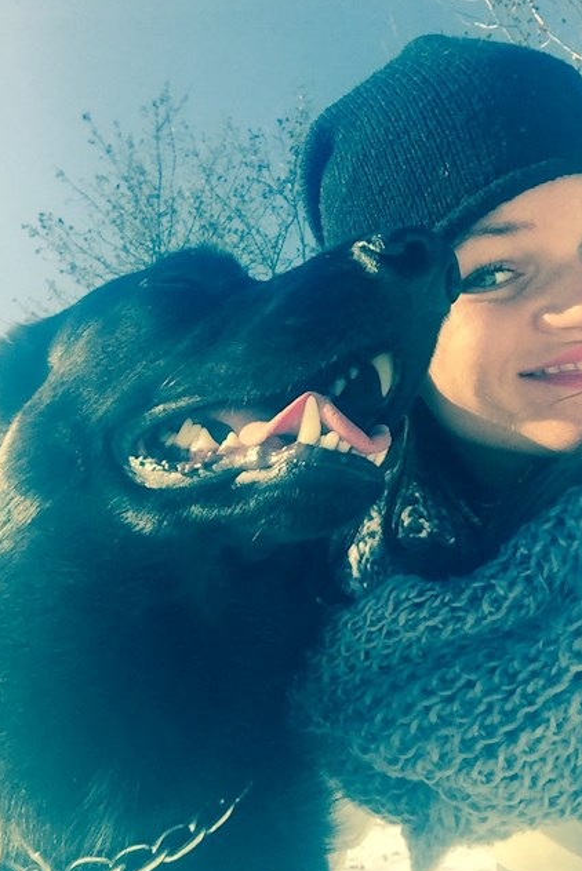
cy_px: 424
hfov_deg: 38.8
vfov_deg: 55.8
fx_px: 824
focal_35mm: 34
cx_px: 332
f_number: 2.2
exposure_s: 1/738
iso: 32
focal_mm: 2.65
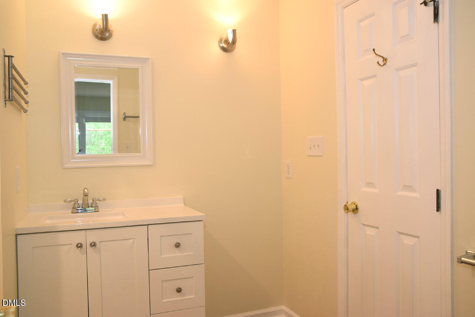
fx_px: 396
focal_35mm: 30
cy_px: 158
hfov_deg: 61.9
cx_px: 238
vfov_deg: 43.7
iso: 720
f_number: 4
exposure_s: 1/60
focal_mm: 20
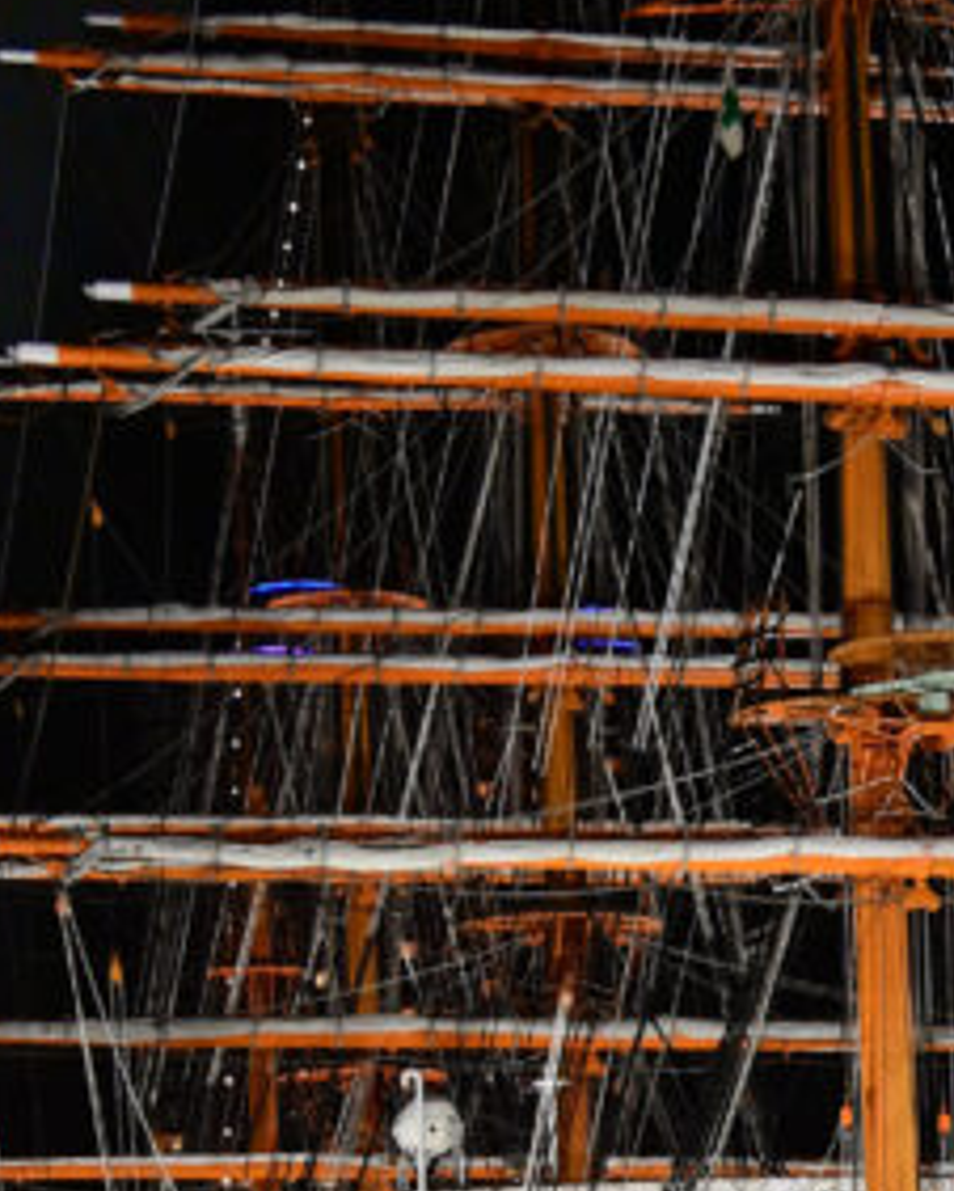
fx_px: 4795
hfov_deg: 11.3
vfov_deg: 14.0
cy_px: 1081
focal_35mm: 136
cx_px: 876
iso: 720
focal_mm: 40
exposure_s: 1/40
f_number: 4
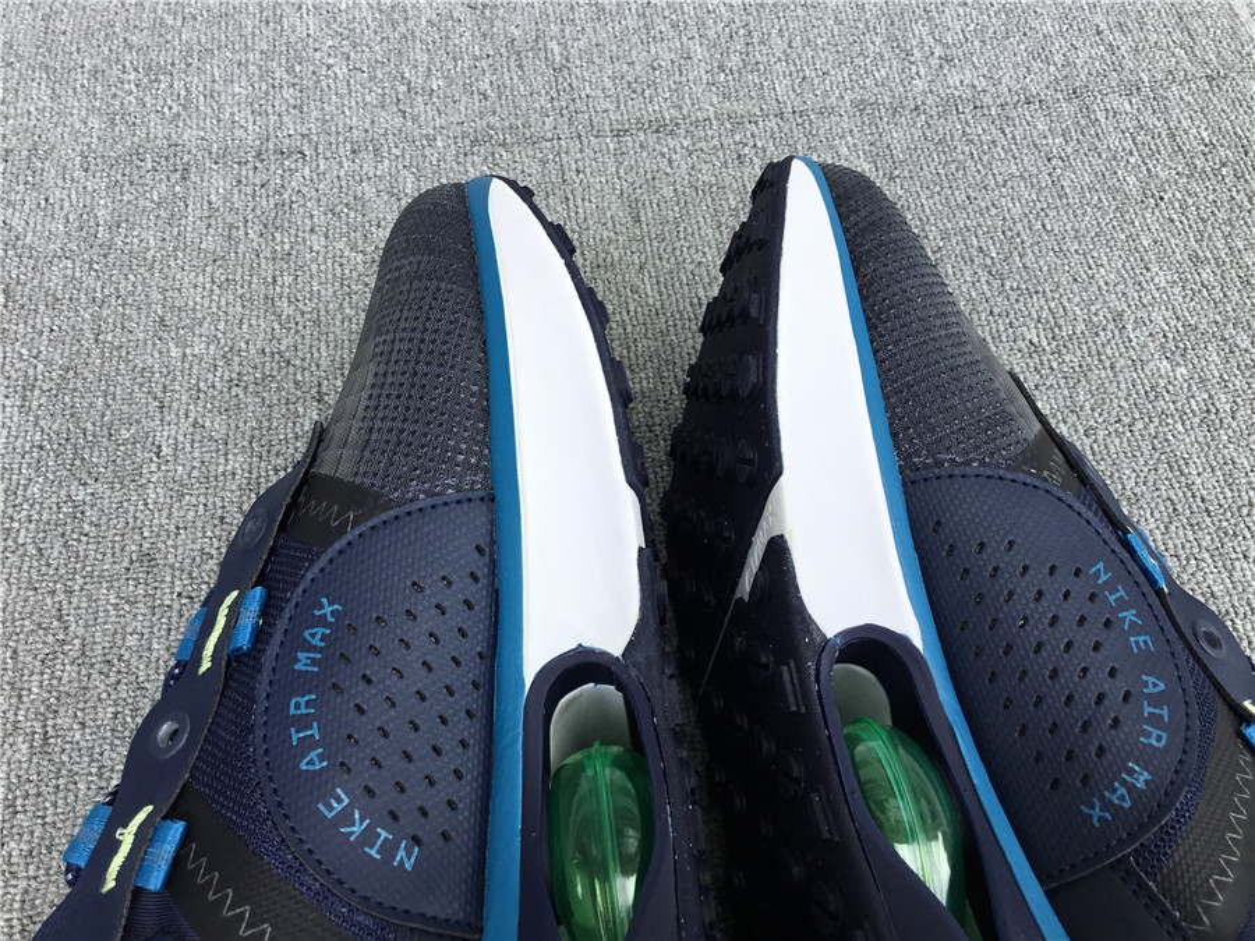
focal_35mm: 31
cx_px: 628
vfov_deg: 45.4
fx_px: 1124
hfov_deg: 58.4
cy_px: 470
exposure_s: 1/210
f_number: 2.4
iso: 25
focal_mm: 3.3
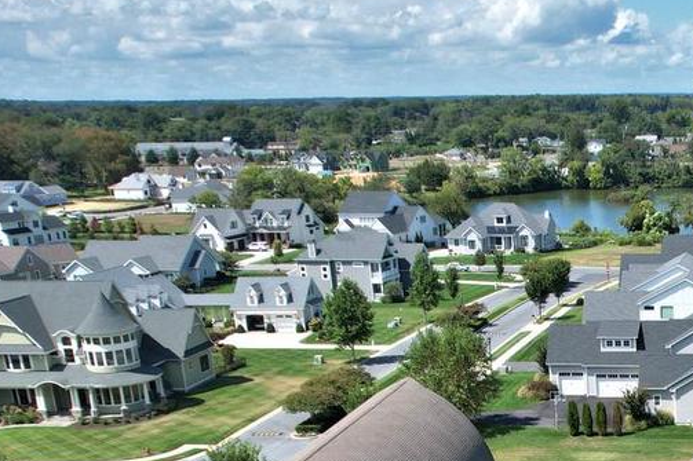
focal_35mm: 63
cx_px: 758
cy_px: 579
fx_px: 1212
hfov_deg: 29.0
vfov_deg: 20.0
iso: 100
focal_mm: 8.38
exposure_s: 1/2000
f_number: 2.8
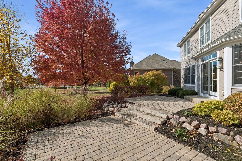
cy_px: 84
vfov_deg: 70.5
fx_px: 114
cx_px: 128
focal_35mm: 17
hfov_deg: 93.1
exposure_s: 1/400
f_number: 9
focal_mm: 15
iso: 200
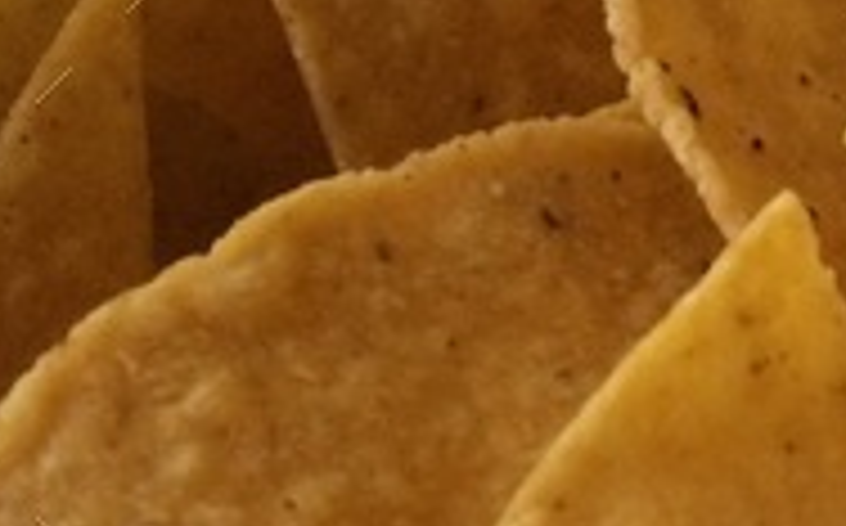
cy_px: -618
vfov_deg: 9.3
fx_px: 2971
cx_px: 1156
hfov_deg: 15.3
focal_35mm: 129
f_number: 2.2
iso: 125
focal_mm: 4.15
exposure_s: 1/30
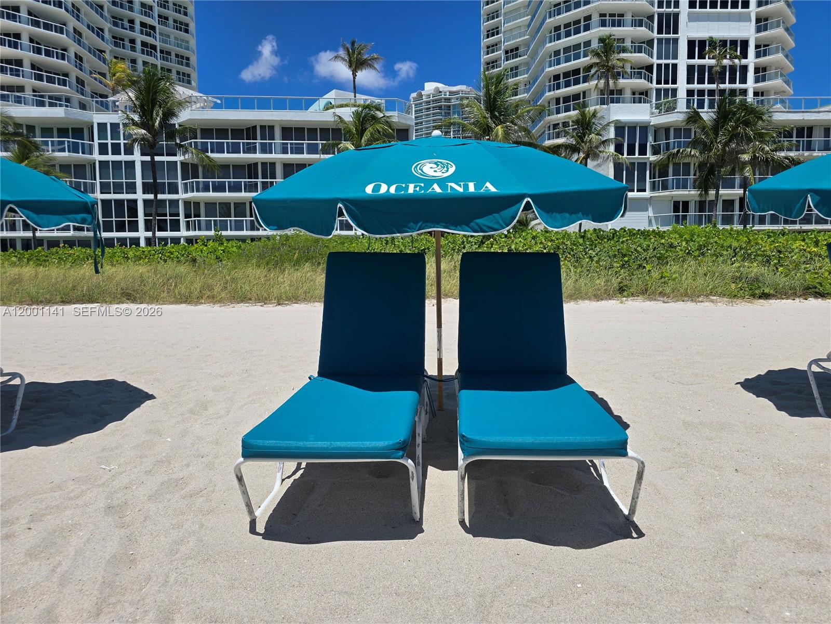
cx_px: 416
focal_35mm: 23
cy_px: 312
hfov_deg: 73.9
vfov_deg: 58.9
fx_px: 552
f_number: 1.7
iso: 12
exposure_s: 1/1372
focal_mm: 6.3
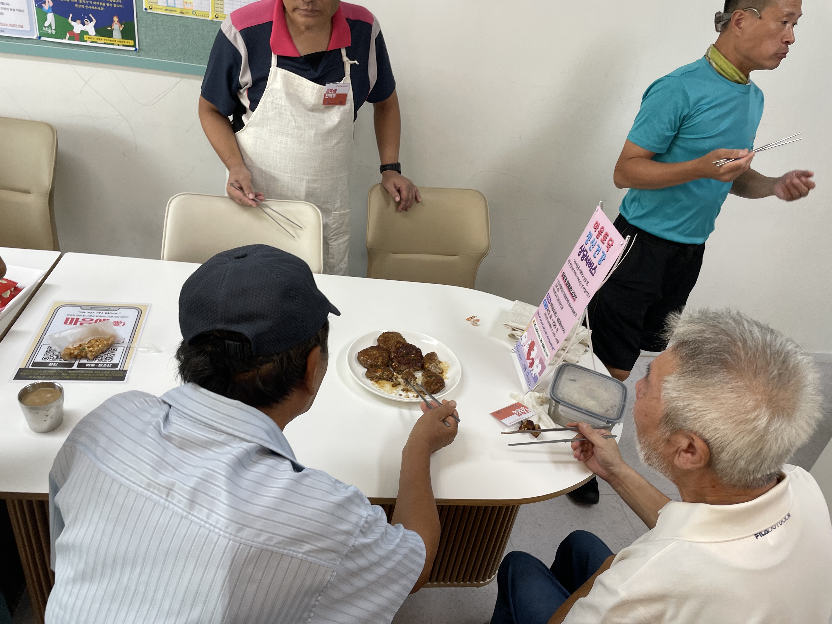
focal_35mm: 26
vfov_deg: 53.1
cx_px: 416
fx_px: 625
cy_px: 312
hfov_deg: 67.3
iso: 80
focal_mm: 4.2
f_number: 1.6
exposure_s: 1/120
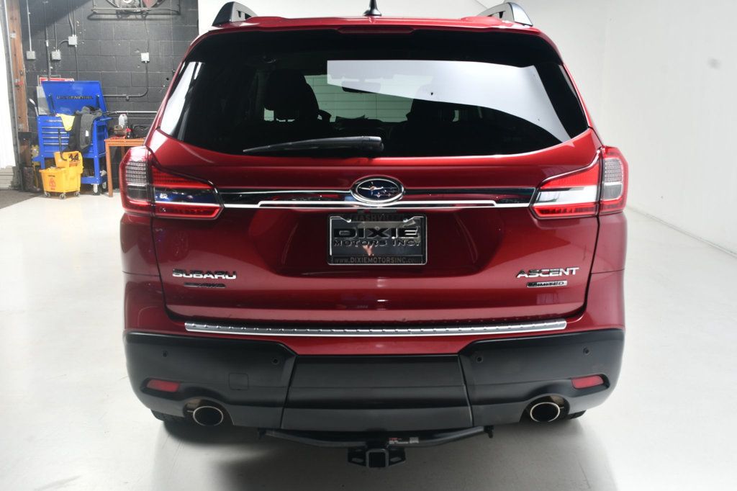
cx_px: 368
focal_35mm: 39
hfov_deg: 49.6
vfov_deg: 34.2
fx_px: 798
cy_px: 246
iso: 100
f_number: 9
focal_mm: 26
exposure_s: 1/160
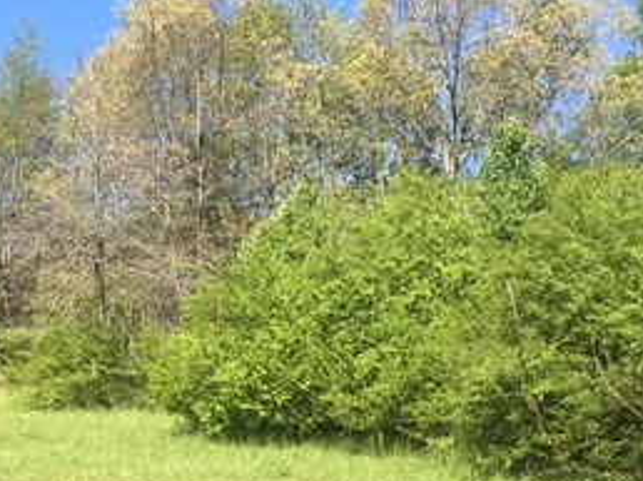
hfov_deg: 26.1
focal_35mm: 72
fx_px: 1336
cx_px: 50
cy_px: 496
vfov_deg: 19.7
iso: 25
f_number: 2.2
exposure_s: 1/732
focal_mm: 4.15
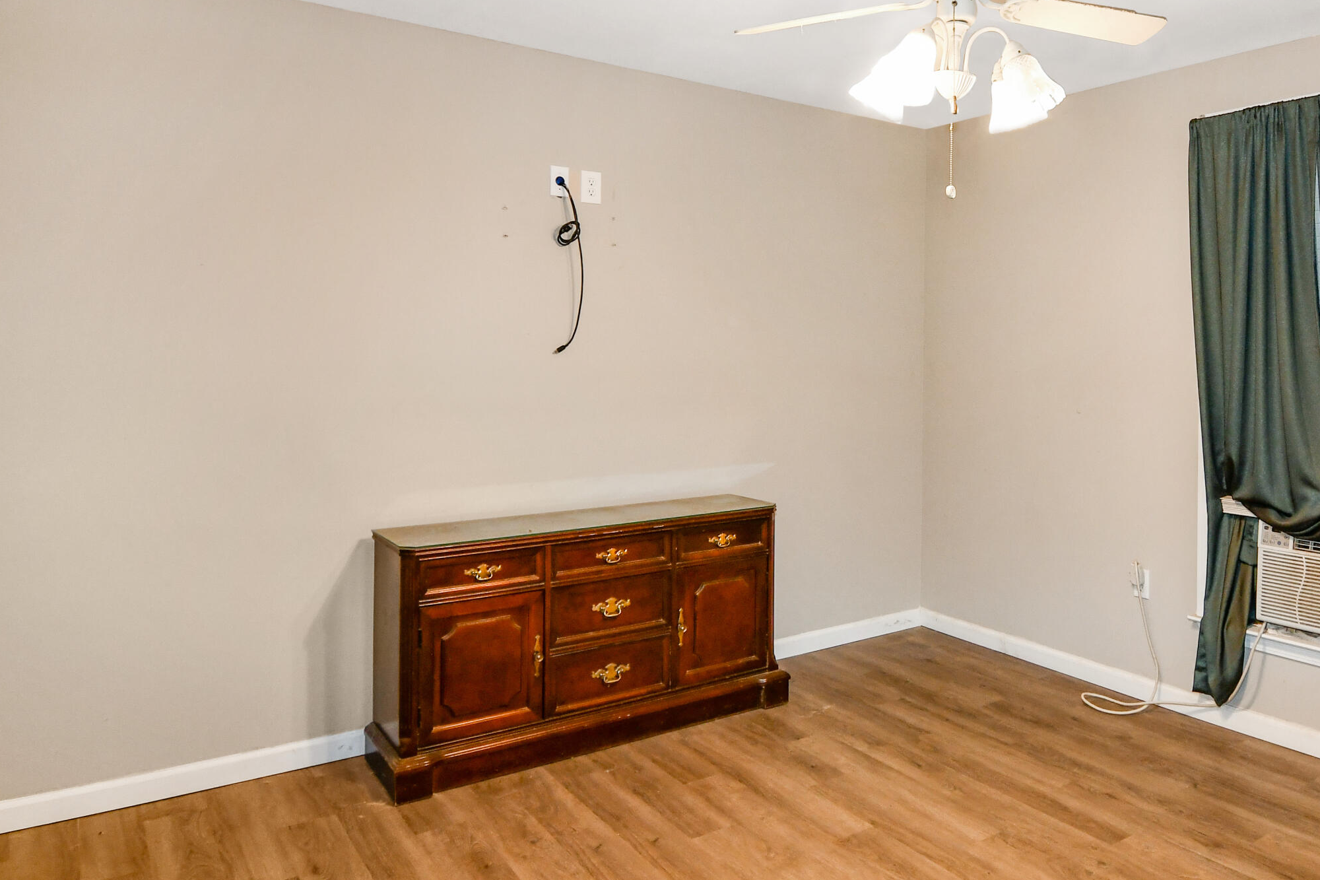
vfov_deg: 29.8
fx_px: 1650
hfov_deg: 42.8
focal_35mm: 45
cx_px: 923
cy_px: 334
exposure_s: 1/60
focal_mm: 20
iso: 640
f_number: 4
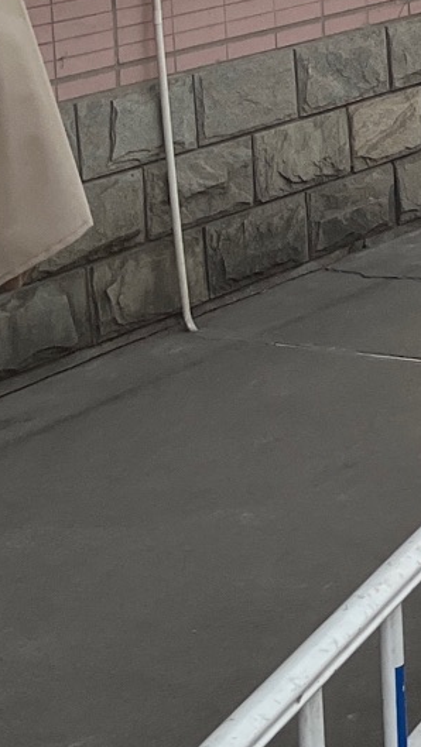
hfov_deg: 10.0
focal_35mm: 107
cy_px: -213
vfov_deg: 18.6
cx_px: 996
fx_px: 2121
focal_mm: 5.1
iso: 80
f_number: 1.6
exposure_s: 1/121
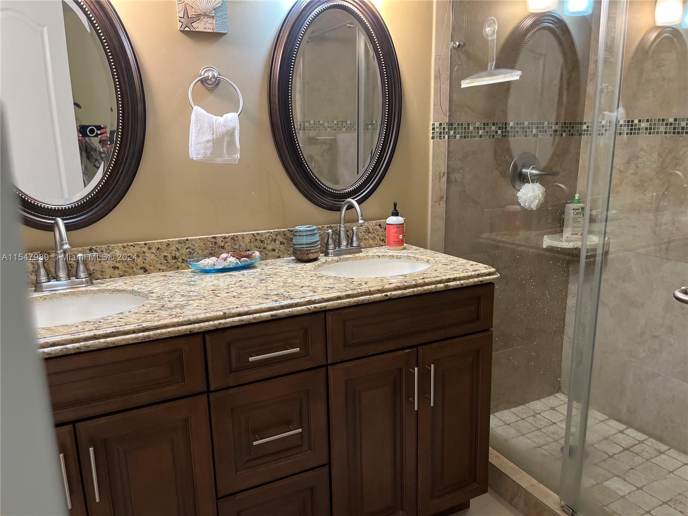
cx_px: 344
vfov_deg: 53.1
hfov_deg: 67.3
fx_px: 517
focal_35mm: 26
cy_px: 258
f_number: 1.6
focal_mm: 5.1
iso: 200
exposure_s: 1/60
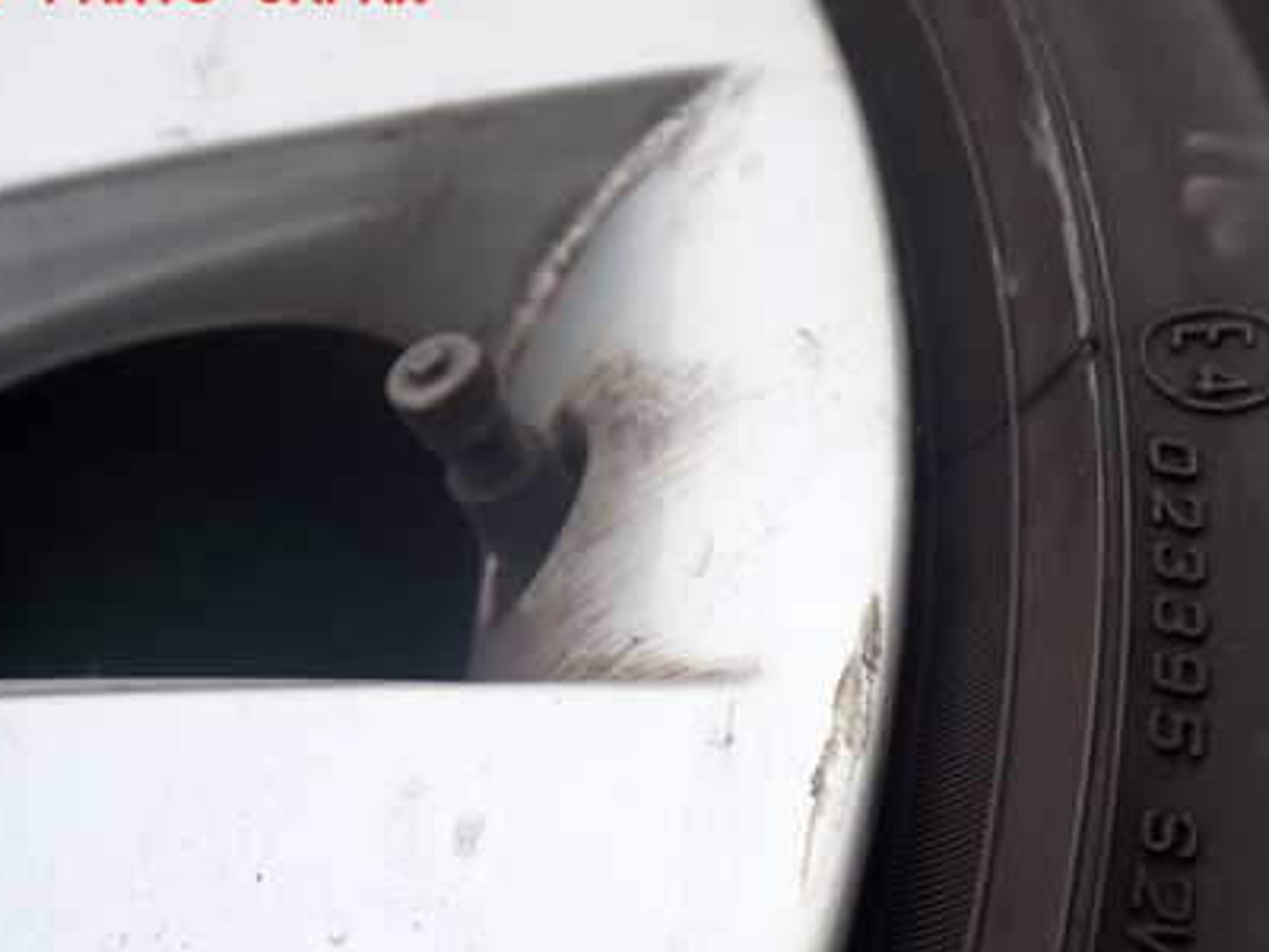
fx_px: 1650
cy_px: 657
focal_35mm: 45
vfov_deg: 31.8
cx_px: 803
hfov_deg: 41.7
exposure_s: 1/125
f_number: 2.3
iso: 100
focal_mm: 5.4
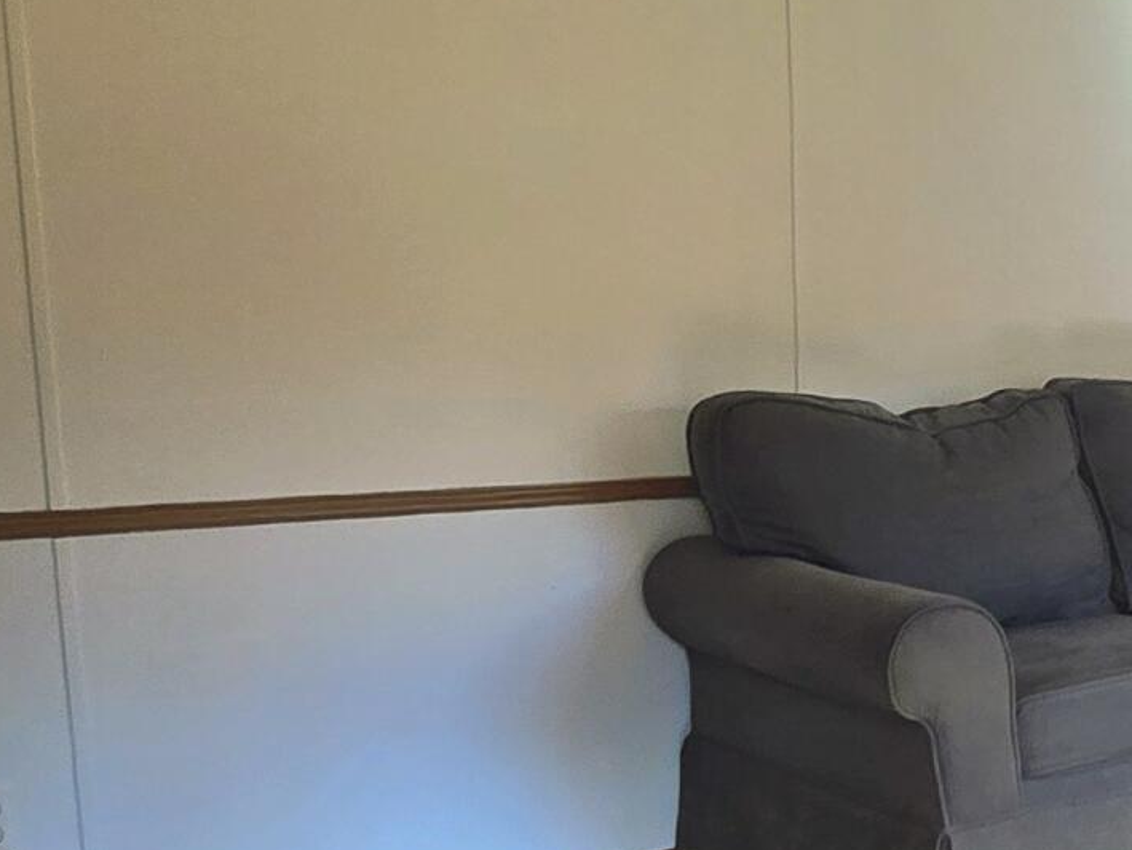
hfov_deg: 29.9
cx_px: 1356
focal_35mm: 55
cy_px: 625
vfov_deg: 26.3
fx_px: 1799
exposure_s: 1/120
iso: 64
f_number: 2.2
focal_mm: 2.2
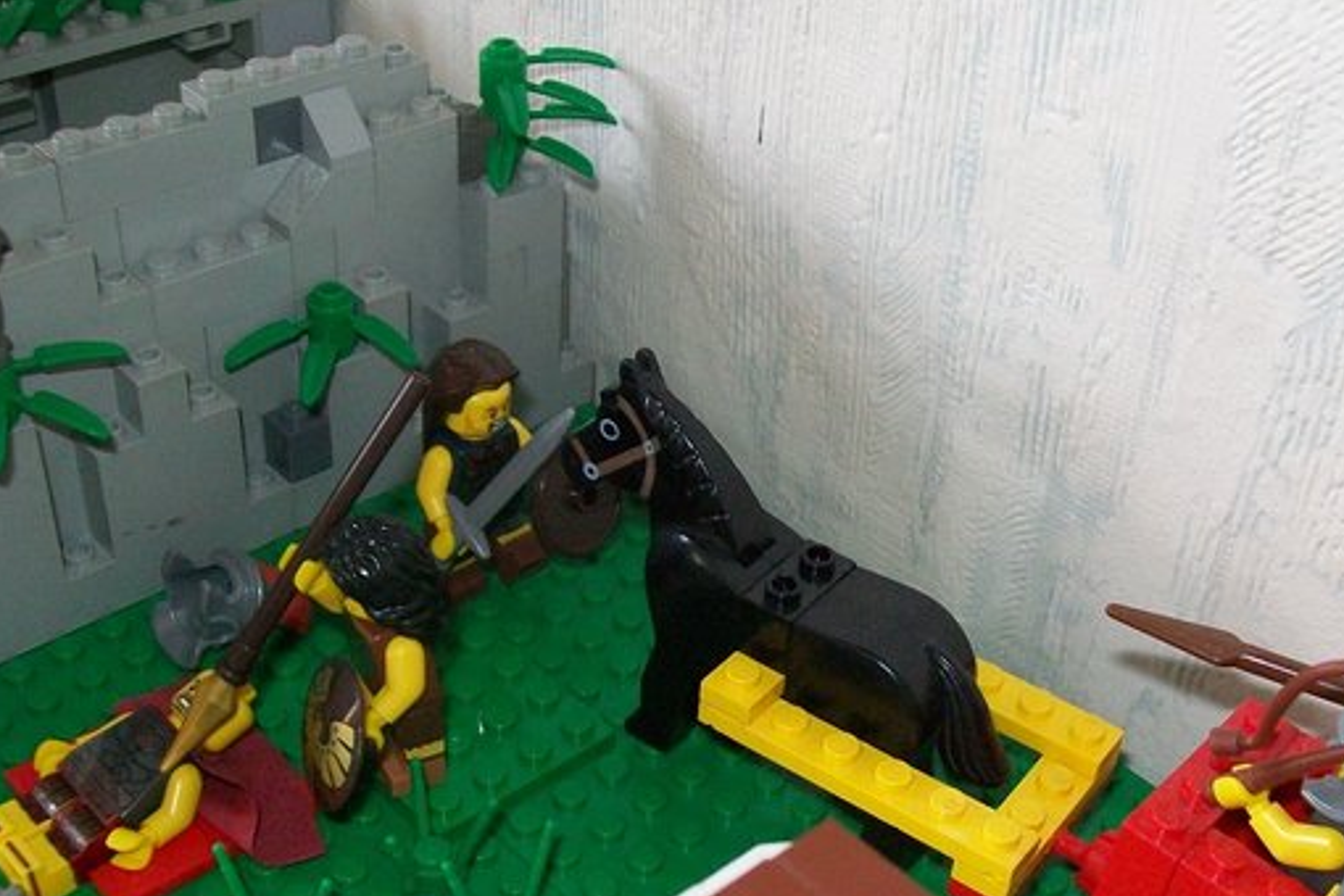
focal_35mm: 47
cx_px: 814
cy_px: 601
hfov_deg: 41.7
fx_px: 1755
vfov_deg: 28.5
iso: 160
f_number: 2.7
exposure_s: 1/60
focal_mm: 6
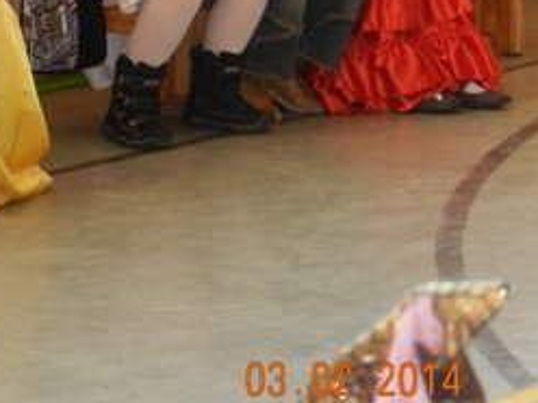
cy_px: -39
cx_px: -158
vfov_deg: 5.7
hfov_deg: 7.5
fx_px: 4072
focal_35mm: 262
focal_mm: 17.7
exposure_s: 1/30
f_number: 4.6
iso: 280
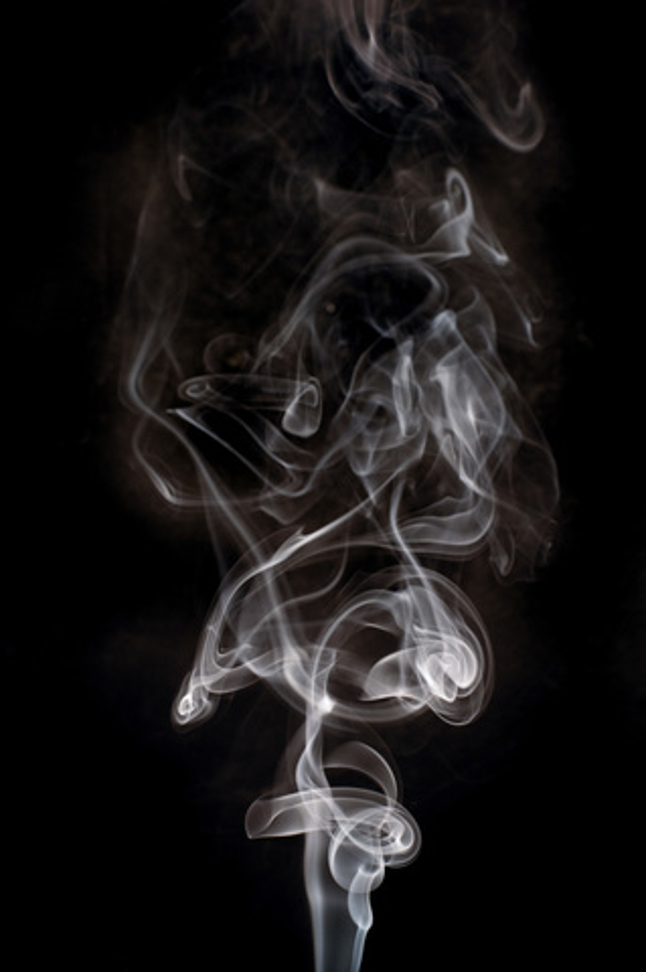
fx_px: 1349
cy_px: 486
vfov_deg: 39.6
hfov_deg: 26.9
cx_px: 323
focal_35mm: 50
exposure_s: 1/60
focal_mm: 50
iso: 200
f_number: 11
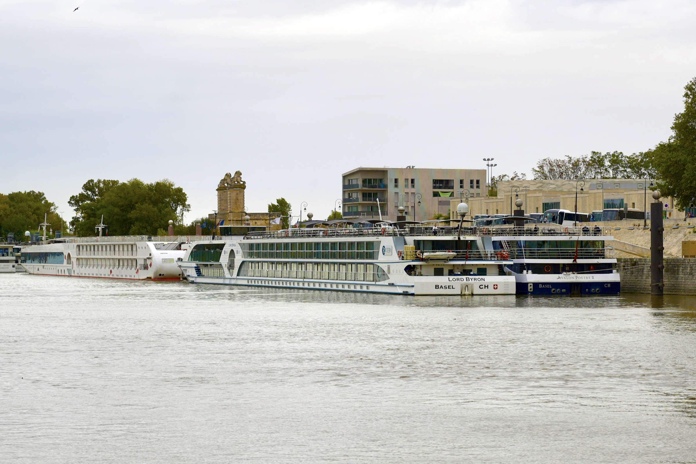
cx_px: 348
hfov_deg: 28.8
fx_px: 1353
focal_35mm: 70
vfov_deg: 19.5
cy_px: 232
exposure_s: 1/640
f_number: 4
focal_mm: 70
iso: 100
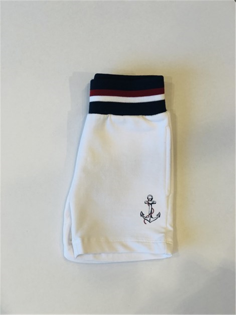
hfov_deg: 25.7
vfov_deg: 33.8
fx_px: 518
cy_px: 158
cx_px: 118
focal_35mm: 57
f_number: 2.8
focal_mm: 6.6
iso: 25
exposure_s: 1/33
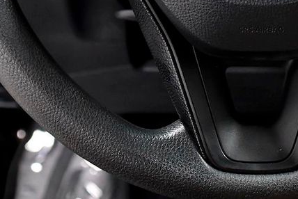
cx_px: 256
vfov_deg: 12.3
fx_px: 911
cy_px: -17
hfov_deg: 18.3
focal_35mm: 110
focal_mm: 31
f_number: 3.5
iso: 2500
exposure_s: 1/200
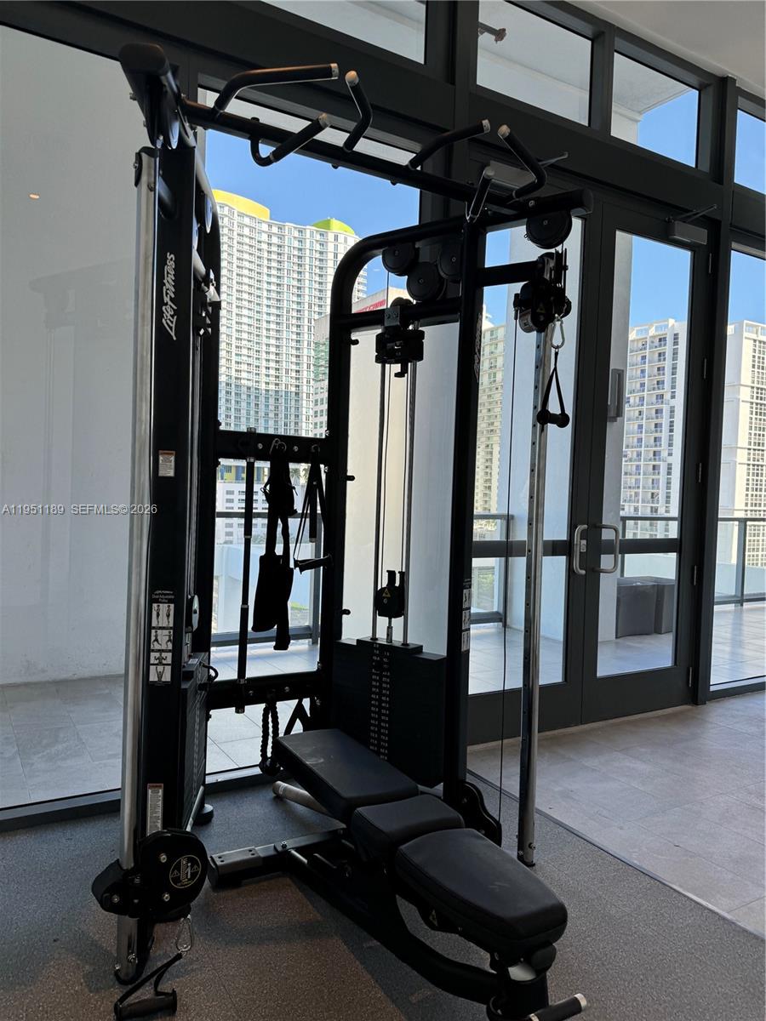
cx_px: 383
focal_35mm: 24
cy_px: 510
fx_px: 708
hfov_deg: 56.8
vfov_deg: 71.6
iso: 64
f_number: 1.78
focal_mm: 6.86
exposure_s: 1/196
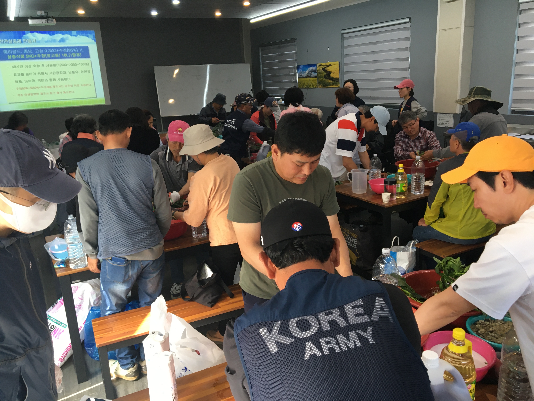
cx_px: 267
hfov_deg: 61.7
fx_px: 447
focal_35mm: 29
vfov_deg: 48.2
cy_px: 200
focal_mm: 4.15
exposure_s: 1/30
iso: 25
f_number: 2.2
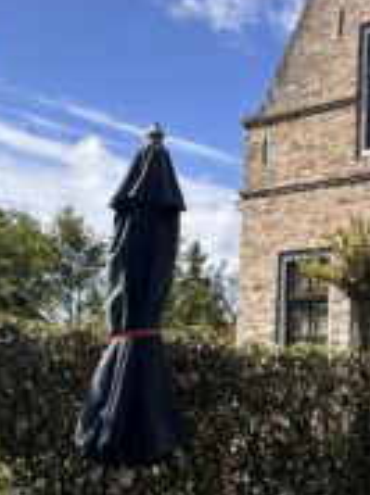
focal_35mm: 63
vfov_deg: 30.4
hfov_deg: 20.7
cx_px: 506
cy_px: 356
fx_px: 900
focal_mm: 2.22
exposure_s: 1/1595
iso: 40
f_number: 2.2
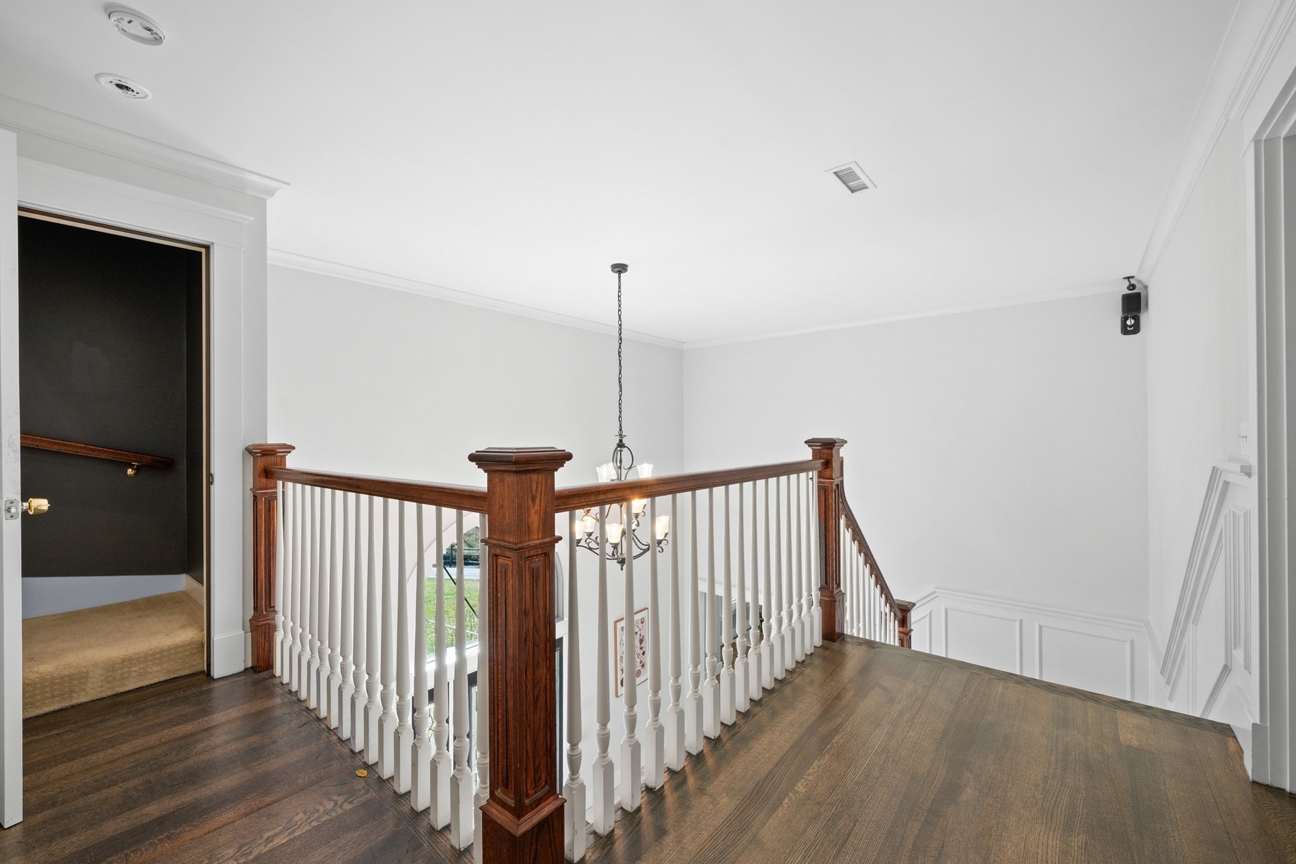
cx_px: 648
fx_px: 504
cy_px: 432
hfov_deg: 104.2
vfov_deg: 81.2
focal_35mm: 14
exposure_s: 1/4
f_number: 9
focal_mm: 14
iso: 200
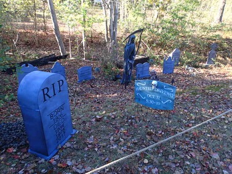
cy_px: 87
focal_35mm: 25
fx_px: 167
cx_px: 116
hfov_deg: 69.4
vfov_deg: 54.8
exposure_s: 1/80
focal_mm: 4.5
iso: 100
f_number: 2.8
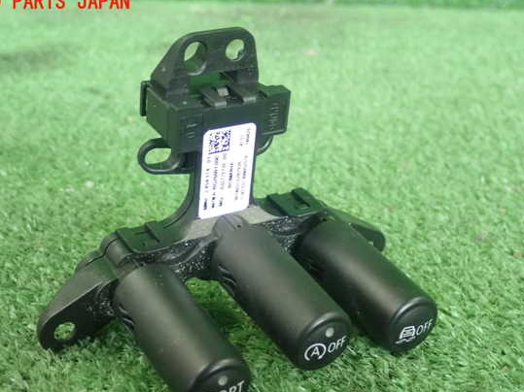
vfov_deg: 24.8
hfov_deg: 32.7
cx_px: 245
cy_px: 209
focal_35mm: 59
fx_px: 893
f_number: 3.4
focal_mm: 9.61
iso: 1600
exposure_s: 1/50
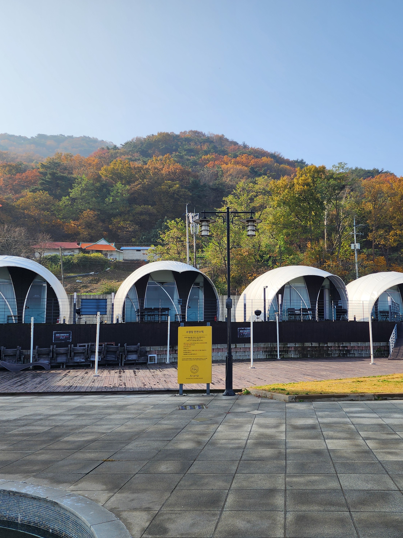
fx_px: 481
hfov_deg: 45.0
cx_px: 256
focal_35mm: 31
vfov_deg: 58.4
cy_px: 271
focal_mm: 6.4
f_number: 1.8
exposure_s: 1/965
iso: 12
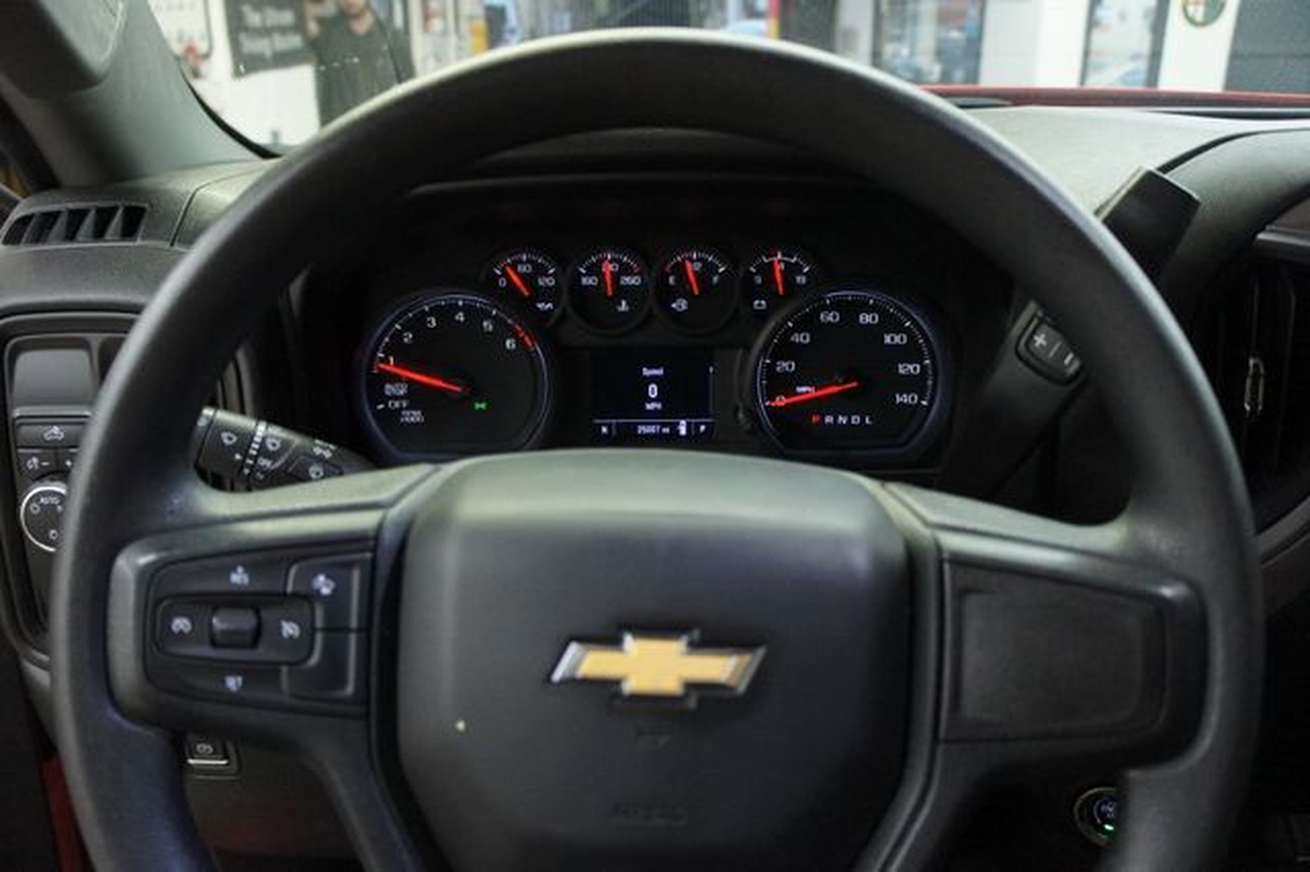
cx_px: 655
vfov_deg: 47.9
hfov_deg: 67.4
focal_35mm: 27
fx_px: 982
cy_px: 436
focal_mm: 18
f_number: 3.5
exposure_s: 1/40
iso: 1600
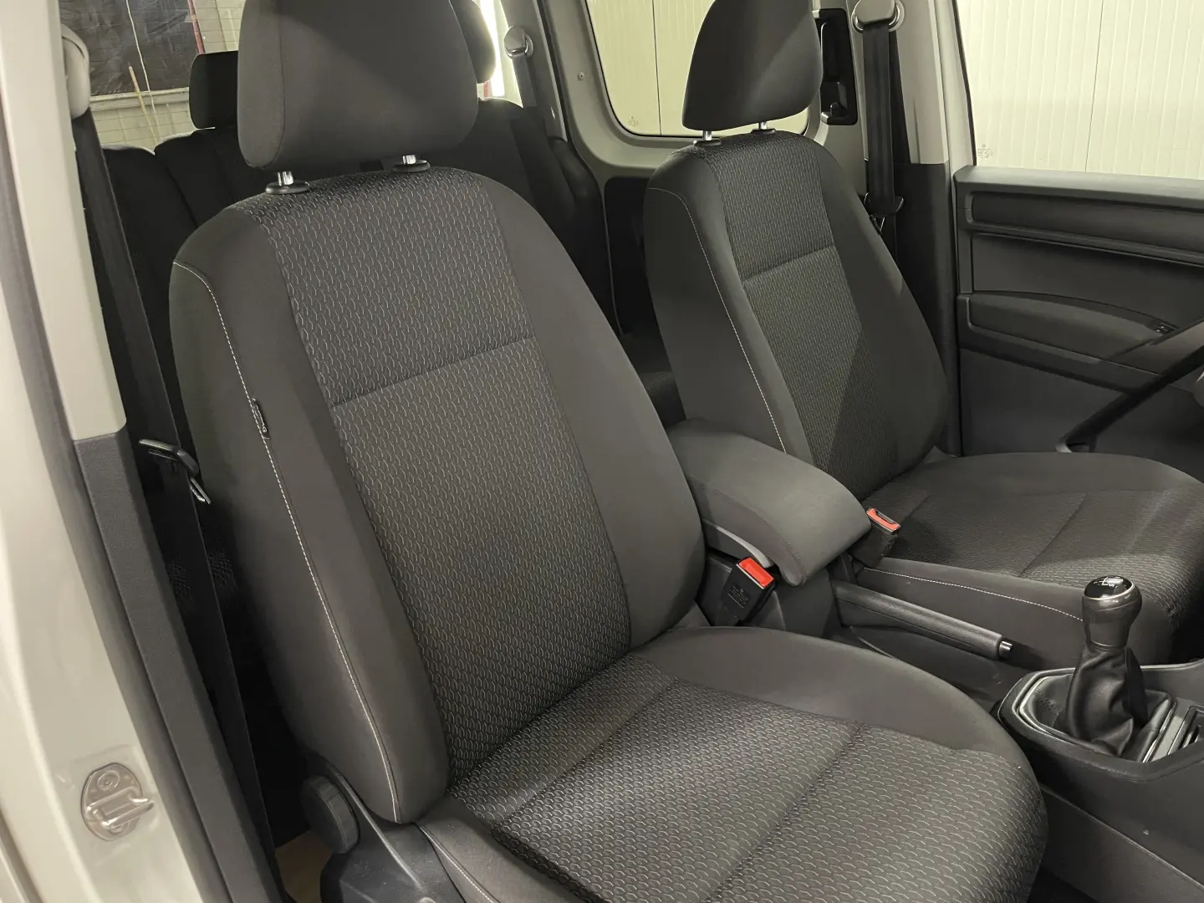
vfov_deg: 54.9
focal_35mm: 25
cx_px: 602
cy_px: 452
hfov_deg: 69.4
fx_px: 870
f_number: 1.6
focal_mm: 5.1
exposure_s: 1/50
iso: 250
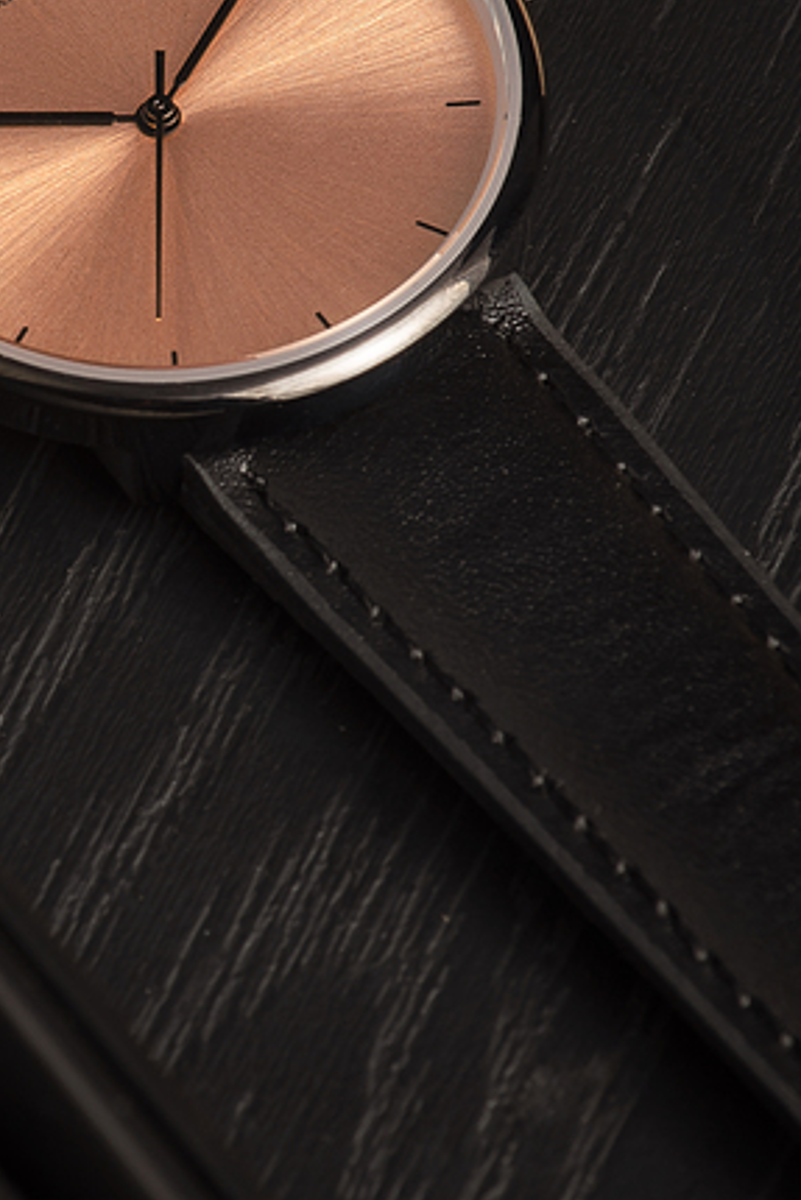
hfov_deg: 3.4
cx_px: 158
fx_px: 13438
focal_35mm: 403
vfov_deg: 5.1
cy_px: 197
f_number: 13
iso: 50
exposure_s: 1/125
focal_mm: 200
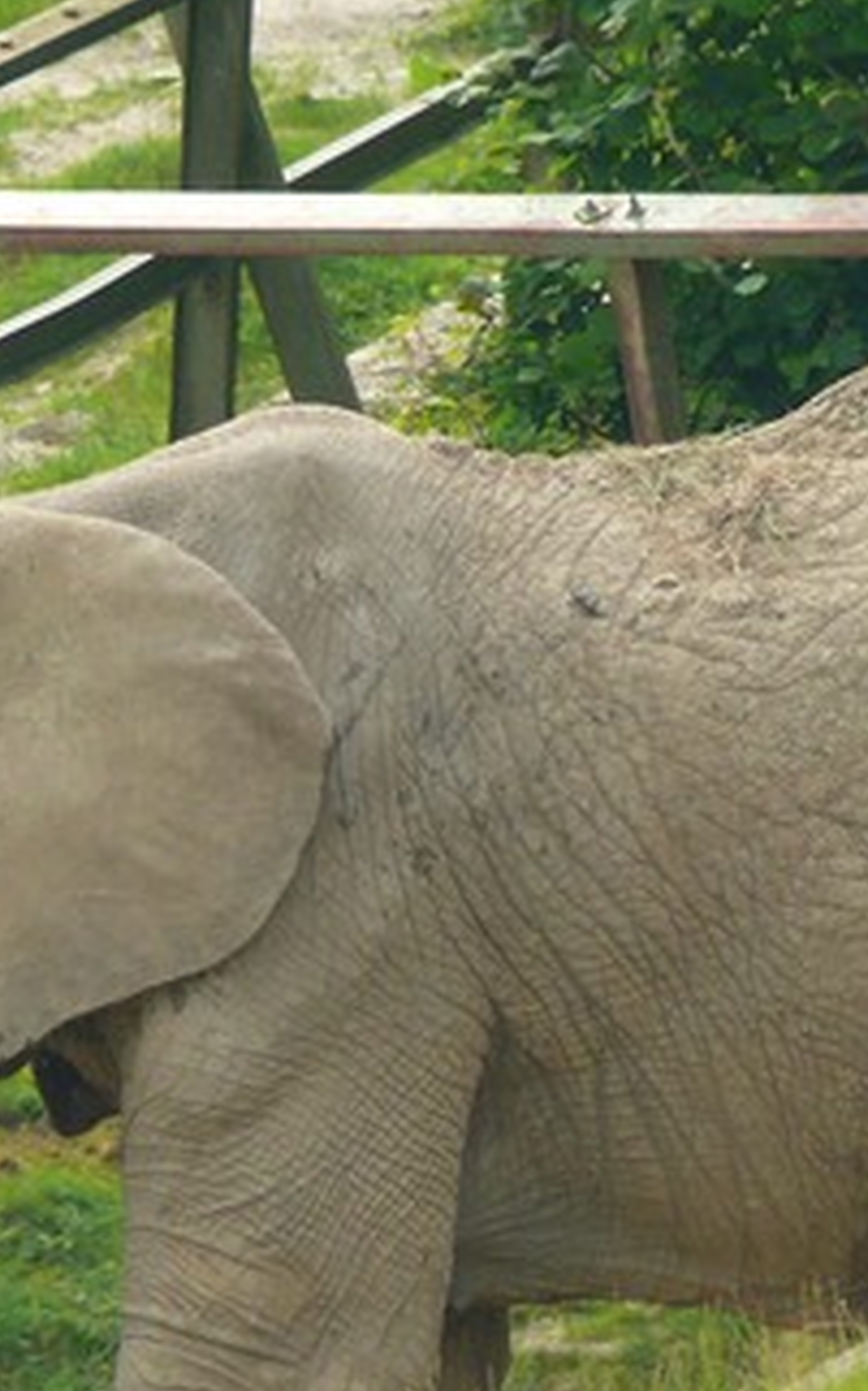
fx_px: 34436
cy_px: 899
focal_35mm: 909
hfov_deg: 1.4
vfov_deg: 2.3
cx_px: 350
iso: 100
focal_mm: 77.7
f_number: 4
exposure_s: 1/125
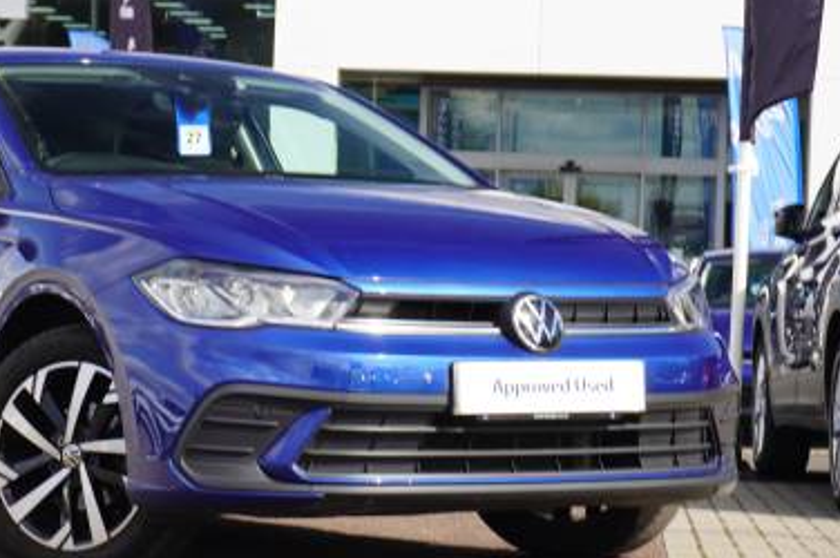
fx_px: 2561
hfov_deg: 18.5
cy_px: 181
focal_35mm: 110
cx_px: 203
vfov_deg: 12.4
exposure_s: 1/100
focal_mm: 43
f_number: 7.1
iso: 100
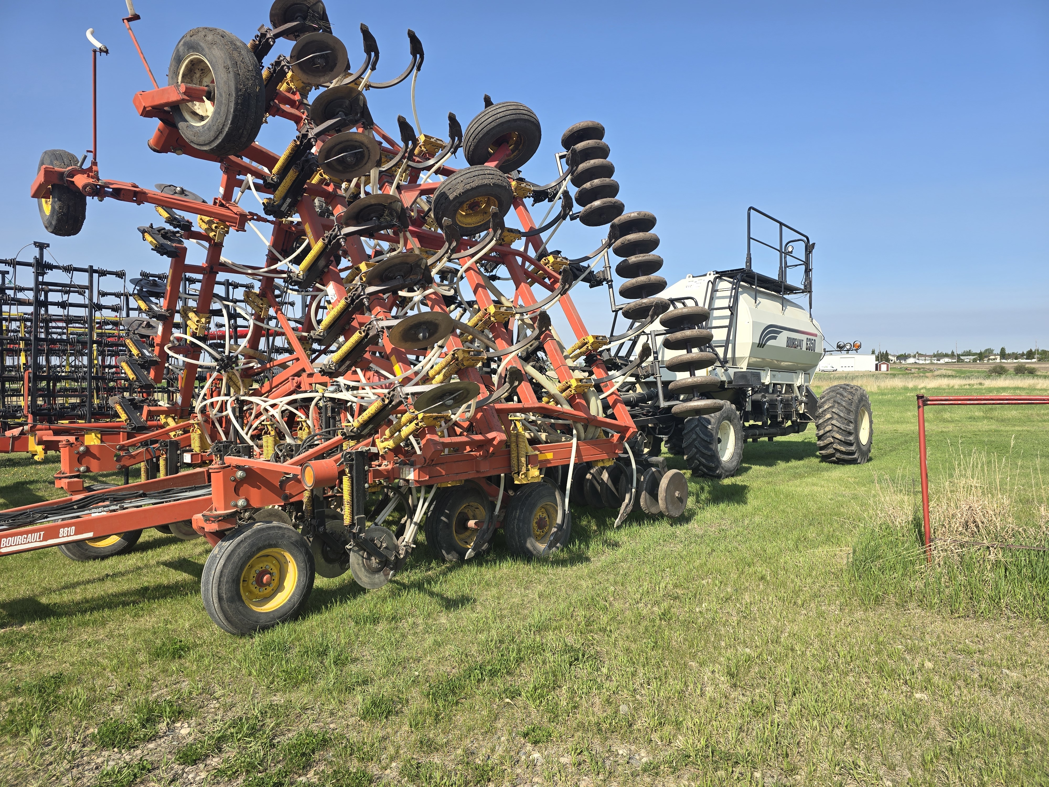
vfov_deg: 58.9
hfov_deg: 73.9
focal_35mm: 23
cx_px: 524
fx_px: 697
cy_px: 394
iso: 12
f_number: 1.7
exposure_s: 1/699
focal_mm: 6.3
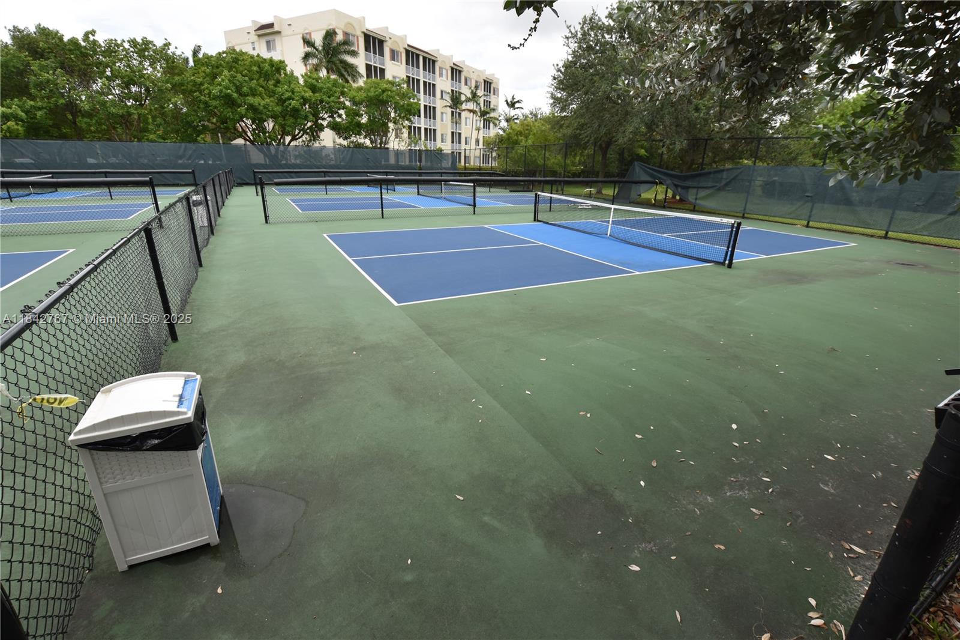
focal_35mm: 15
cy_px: 320
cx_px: 480
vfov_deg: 77.3
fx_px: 400
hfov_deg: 100.4
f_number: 7.1
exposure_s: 1/320
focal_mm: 10
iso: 200
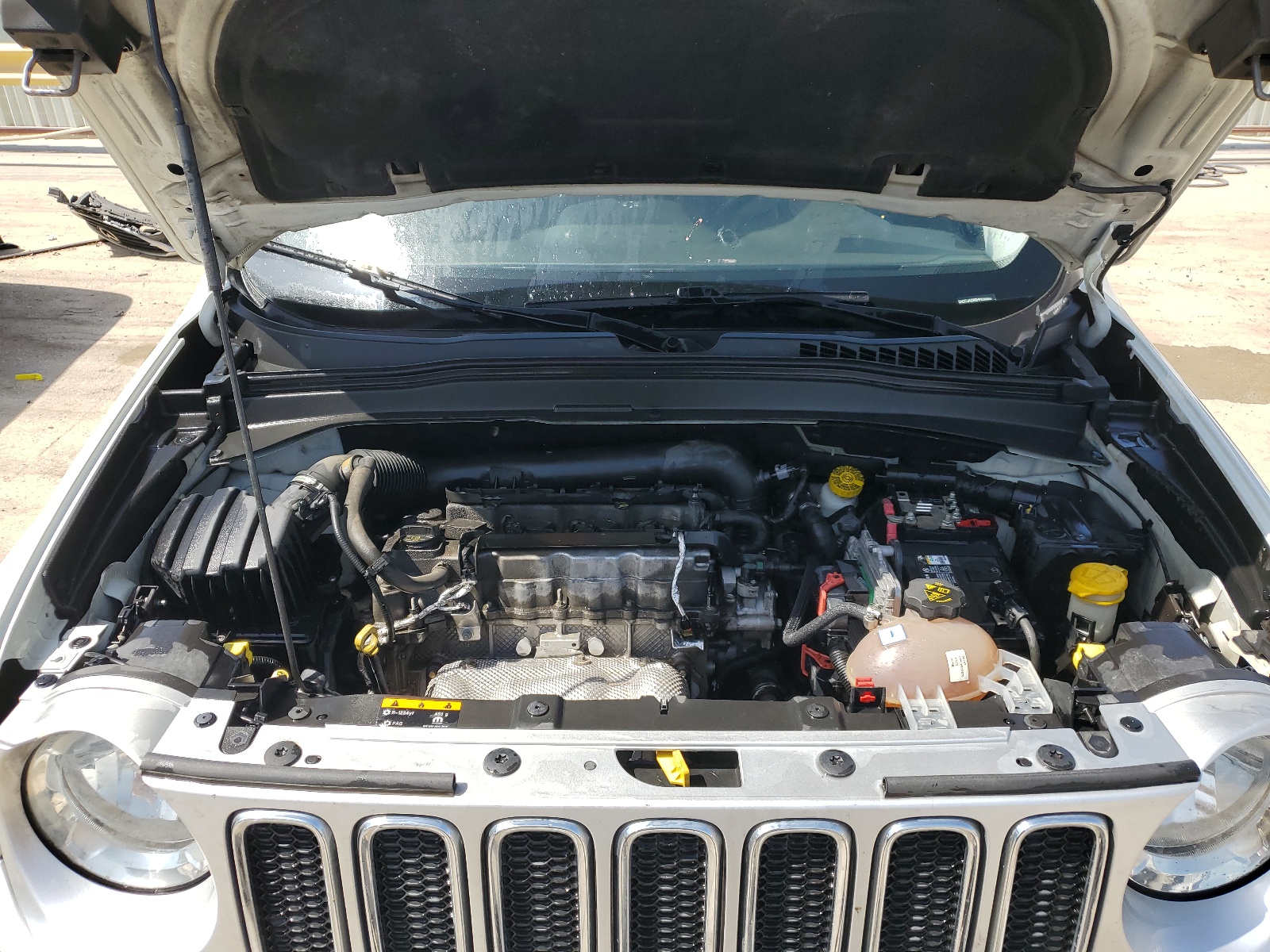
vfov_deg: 53.1
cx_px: 635
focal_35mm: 26
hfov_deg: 67.3
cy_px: 476
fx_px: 954
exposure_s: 1/1667
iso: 50
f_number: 1.5
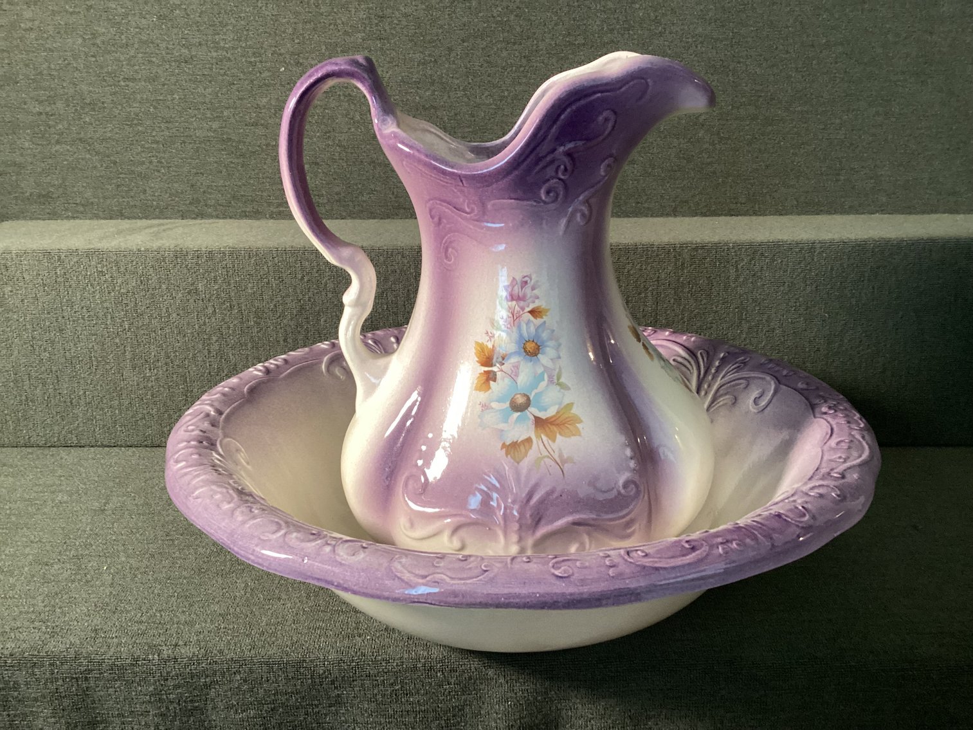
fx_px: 871
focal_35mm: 31
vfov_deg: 45.4
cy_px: 365
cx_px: 486
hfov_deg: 58.3
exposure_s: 1/40
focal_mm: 3.3
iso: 320
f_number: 2.4
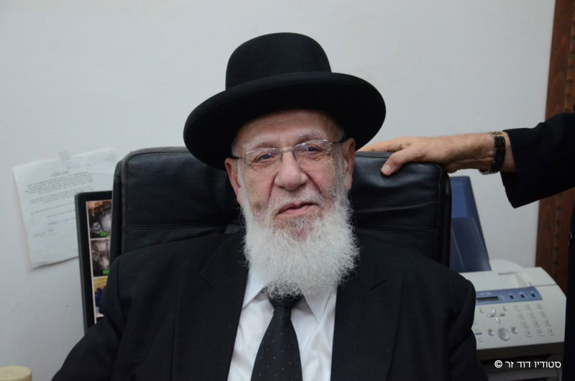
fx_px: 1196
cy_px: 190
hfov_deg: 27.0
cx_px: 288
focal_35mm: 75
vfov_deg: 18.1
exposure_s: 1/125
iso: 2000
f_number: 5
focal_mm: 50
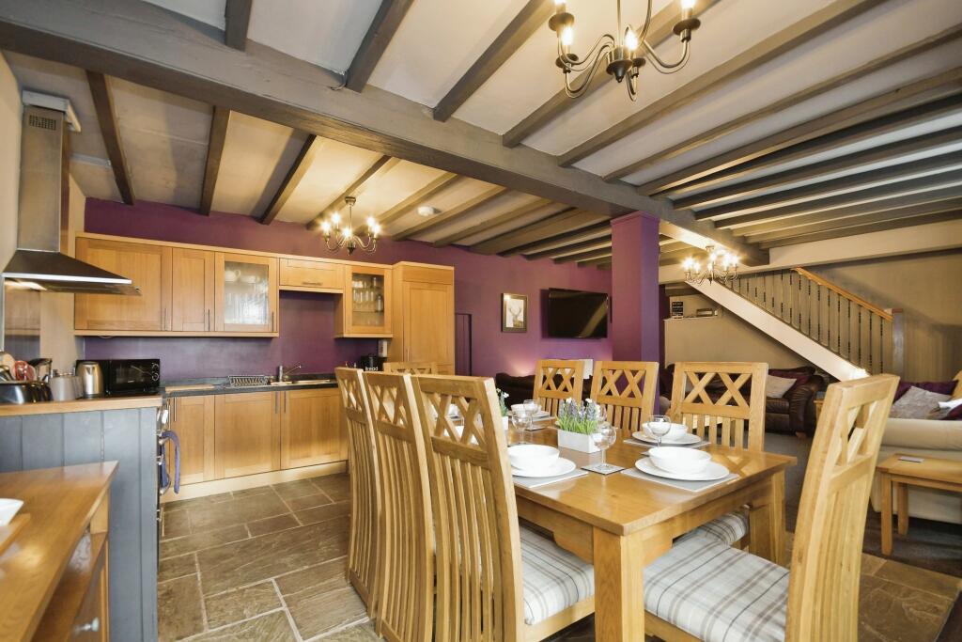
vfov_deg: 77.3
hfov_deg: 100.4
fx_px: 401
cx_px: 481
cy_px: 321
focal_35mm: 15
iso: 400
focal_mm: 10
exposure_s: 1/13
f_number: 8
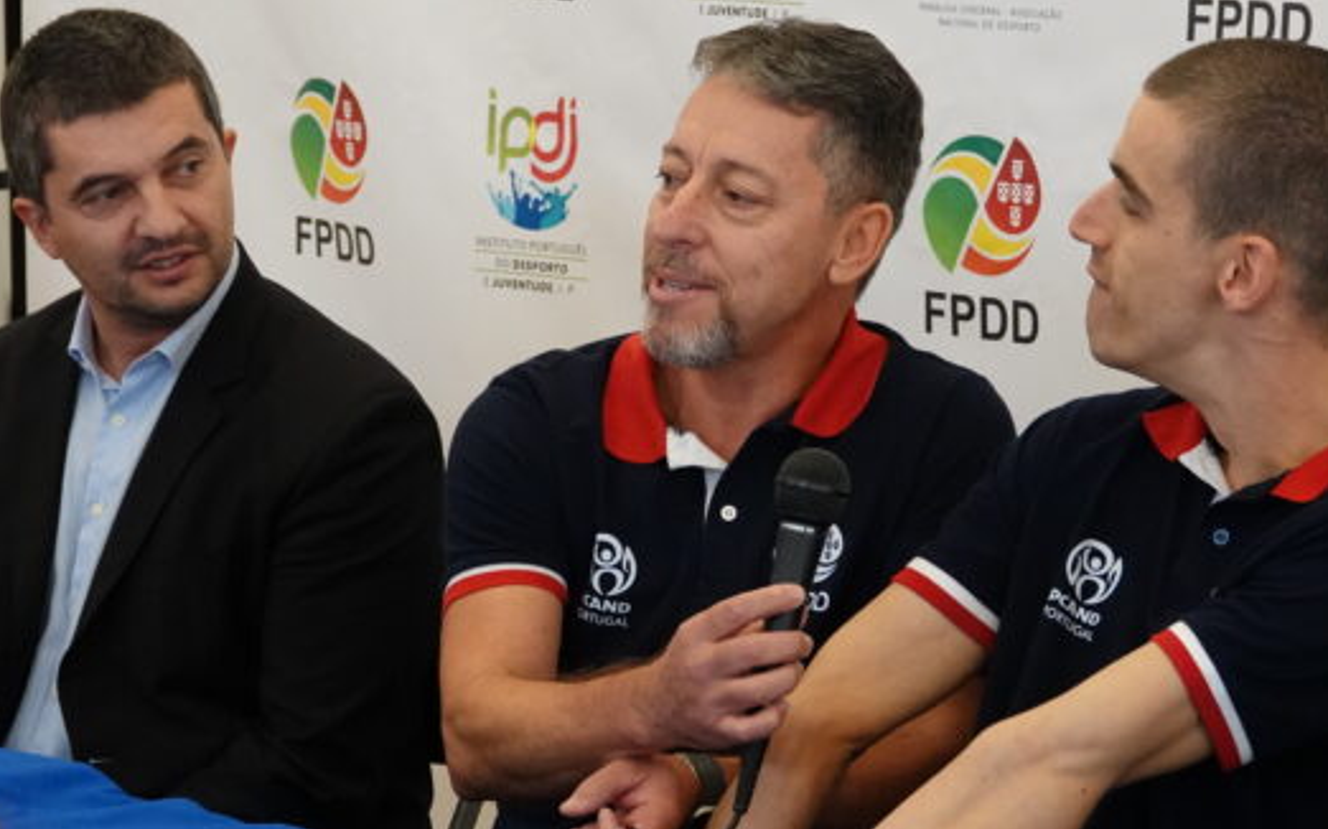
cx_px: 733
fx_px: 6260
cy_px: 361
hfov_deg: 12.1
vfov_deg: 7.6
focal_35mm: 173
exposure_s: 1/100
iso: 2000
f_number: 4
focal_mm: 44.93
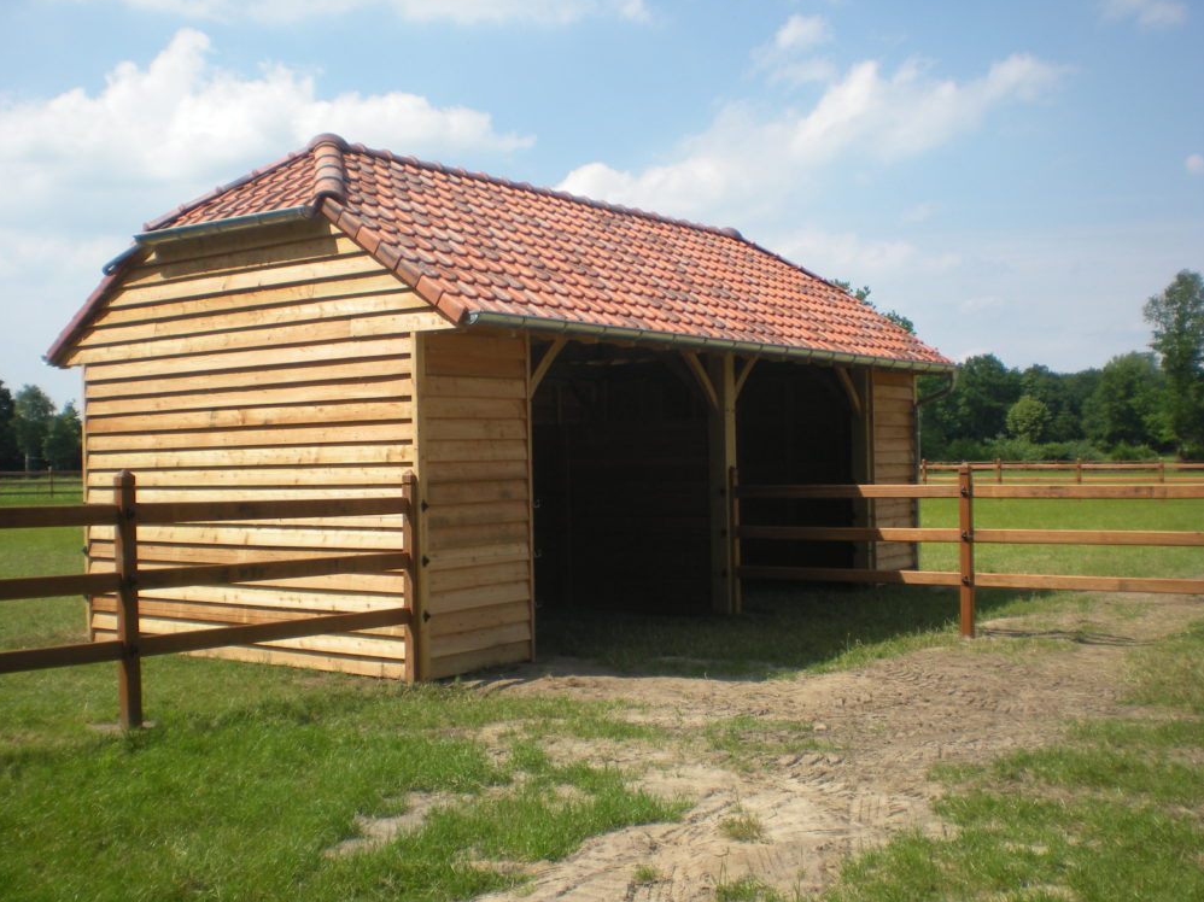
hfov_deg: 47.9
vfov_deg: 36.8
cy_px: 440
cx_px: 595
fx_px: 1356
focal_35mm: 39
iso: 64
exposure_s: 1/397
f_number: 4.6
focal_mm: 6.3
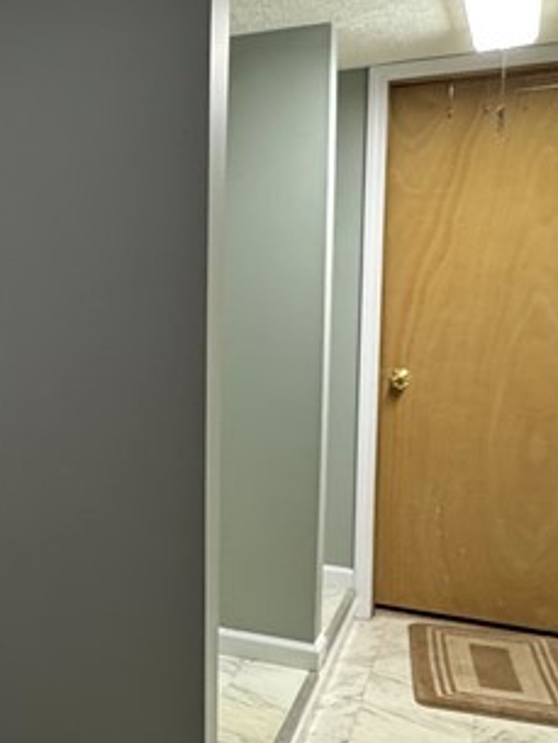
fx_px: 1009
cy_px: 382
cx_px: -173
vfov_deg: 40.4
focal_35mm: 47
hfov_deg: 26.2
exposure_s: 1/60
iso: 320
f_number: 2.2
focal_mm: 2.22
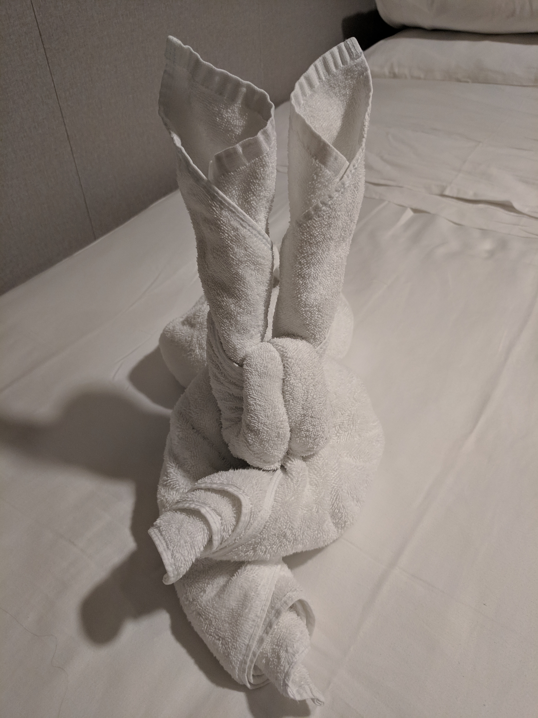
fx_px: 539
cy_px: 359
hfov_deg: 53.1
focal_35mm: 26
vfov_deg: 67.3
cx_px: 269
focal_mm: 4.67
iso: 378
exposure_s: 1/40
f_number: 2
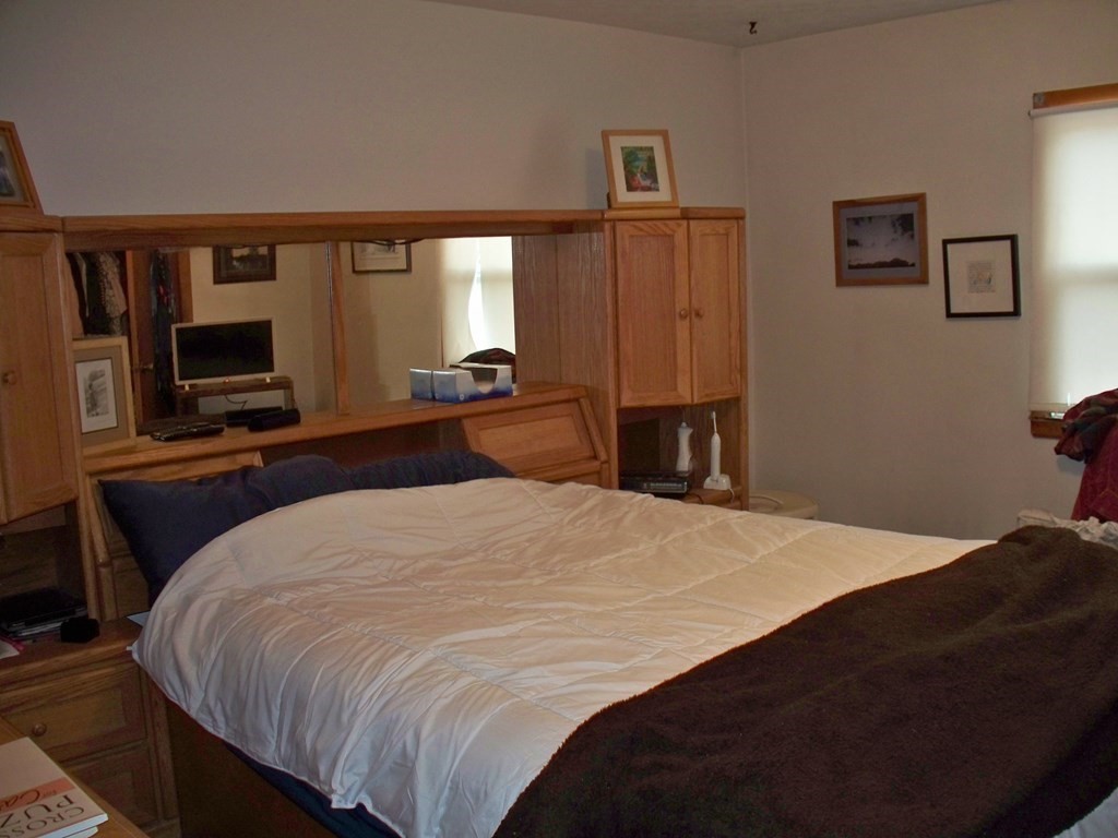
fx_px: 1130
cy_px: 419
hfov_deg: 52.6
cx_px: 559
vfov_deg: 40.7
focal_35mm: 35
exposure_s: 1/30
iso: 200
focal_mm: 7.54
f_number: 2.8
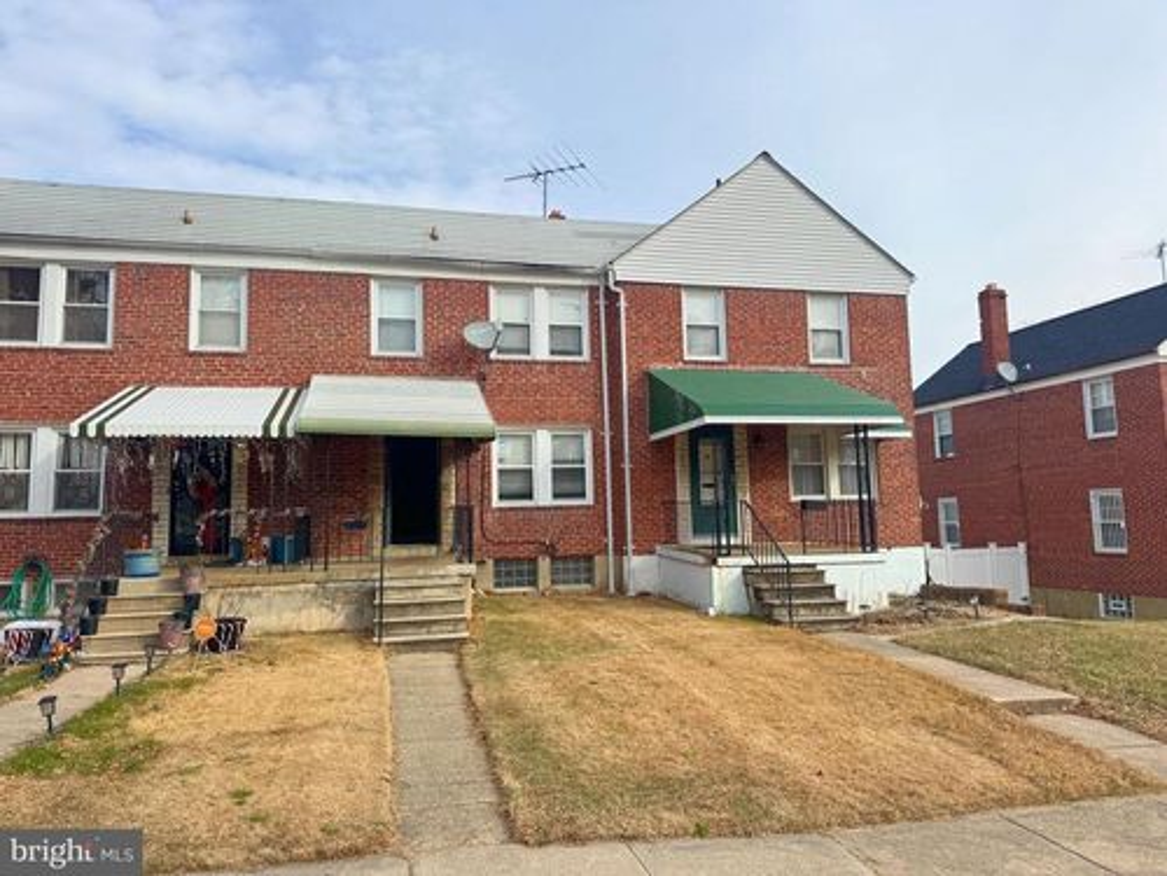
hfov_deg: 71.6
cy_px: 438
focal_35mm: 24
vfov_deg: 56.8
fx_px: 809
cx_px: 584
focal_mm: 6.76
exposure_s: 1/3413
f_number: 1.78
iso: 80
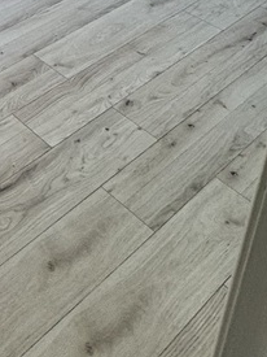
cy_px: -180
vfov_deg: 25.8
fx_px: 566
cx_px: -180
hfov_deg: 20.7
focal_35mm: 55
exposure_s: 1/120
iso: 125
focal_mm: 2.22
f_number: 2.2
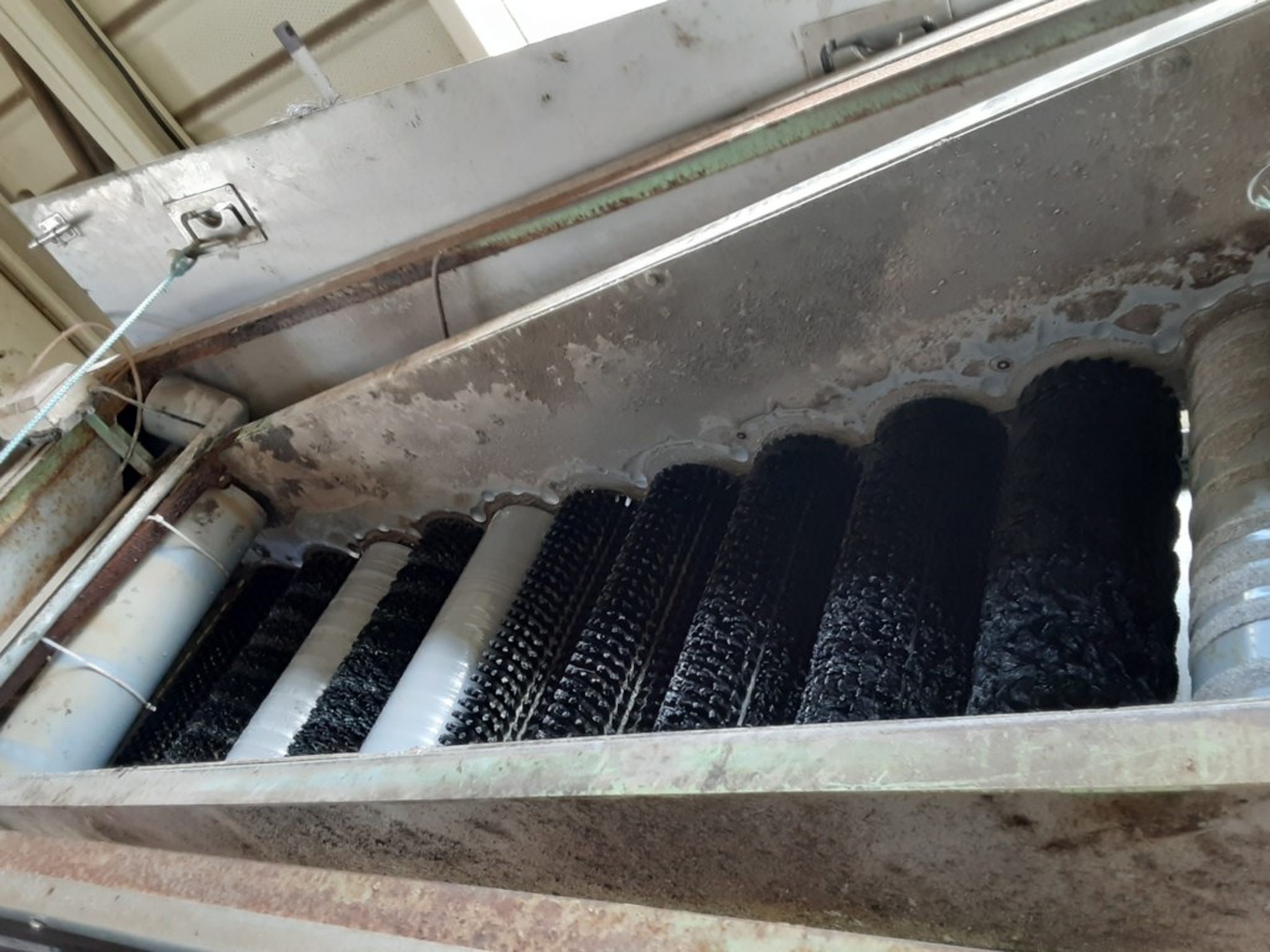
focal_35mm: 27
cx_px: 635
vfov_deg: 51.4
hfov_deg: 65.3
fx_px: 991
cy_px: 476
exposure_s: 1/50
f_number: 1.9
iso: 125
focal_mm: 2.91
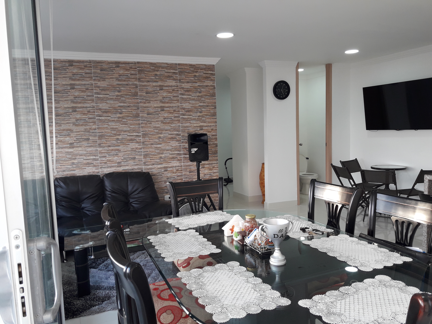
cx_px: 216
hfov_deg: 63.4
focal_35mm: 28
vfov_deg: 49.7
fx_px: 349
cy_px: 162
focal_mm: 3.7
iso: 40
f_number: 1.9
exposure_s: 1/60
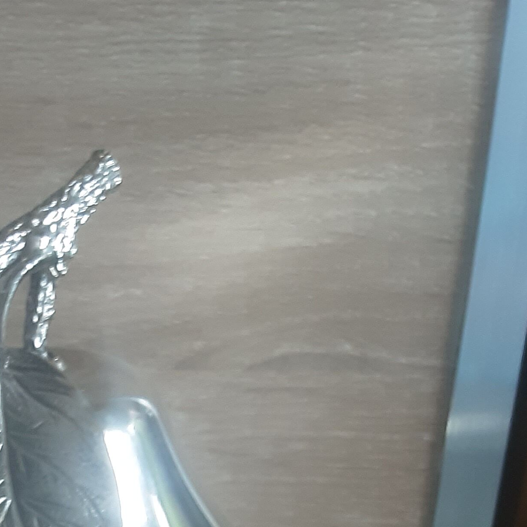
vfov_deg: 23.2
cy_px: 680
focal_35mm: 66
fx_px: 1137
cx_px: 34
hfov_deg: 25.2
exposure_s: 1/25
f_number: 1.9
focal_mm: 2.9
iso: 200
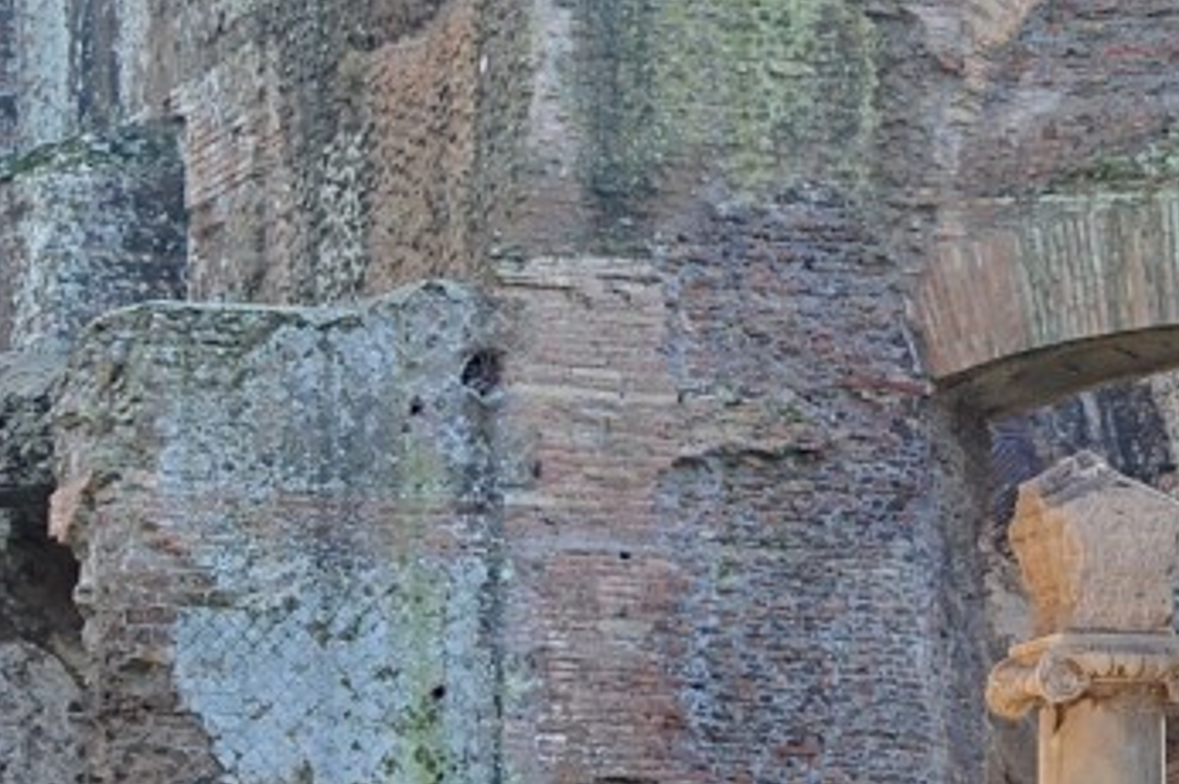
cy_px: 753
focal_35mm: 262
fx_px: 8572
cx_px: 1068
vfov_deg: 5.2
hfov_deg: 7.8
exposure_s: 1/160
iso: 400
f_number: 6.3
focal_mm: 85
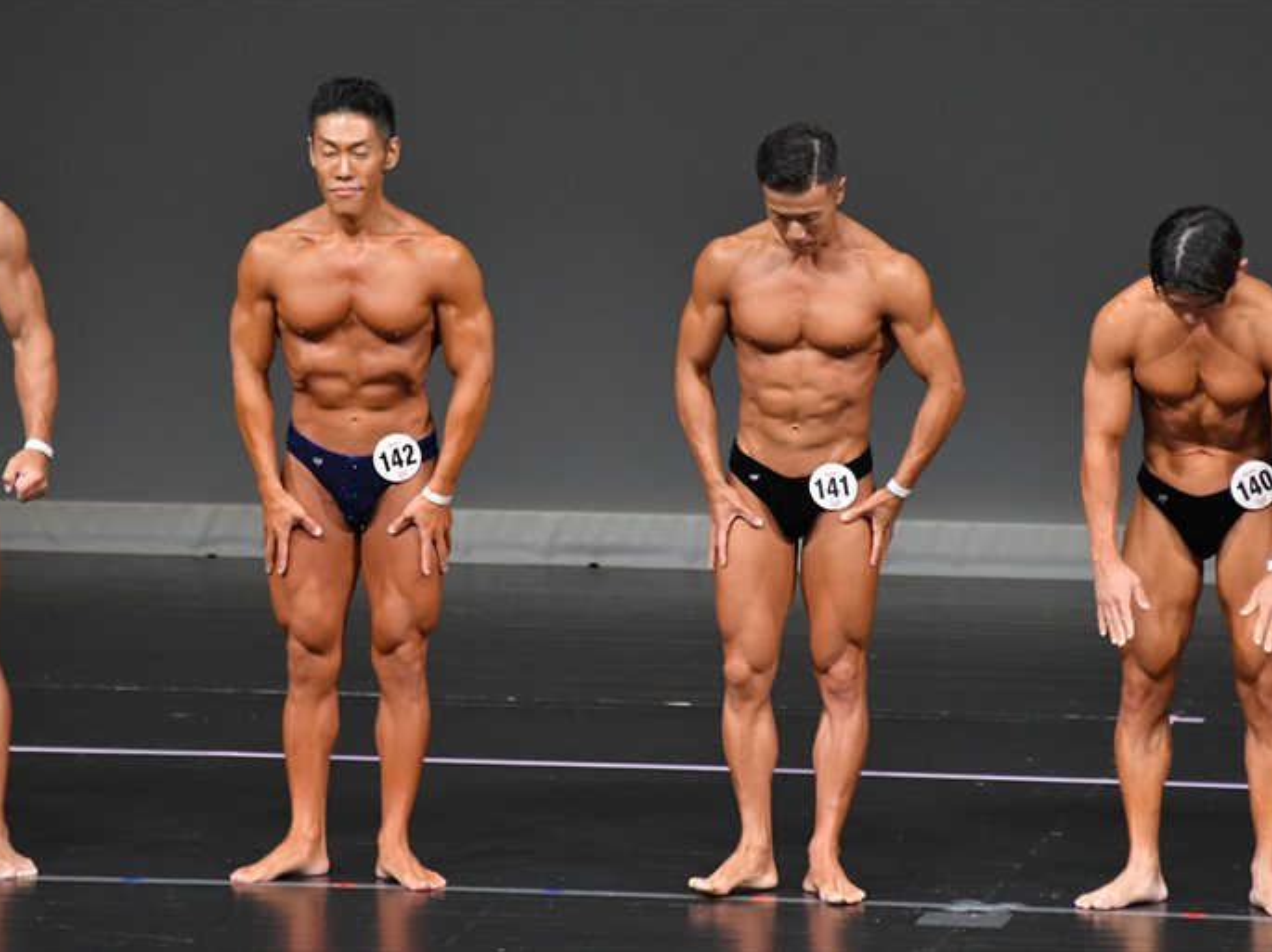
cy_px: 475
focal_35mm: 408
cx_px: 660
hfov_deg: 4.9
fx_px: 14984
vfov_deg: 3.6
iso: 4000
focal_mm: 250
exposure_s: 1/400
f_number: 5.6
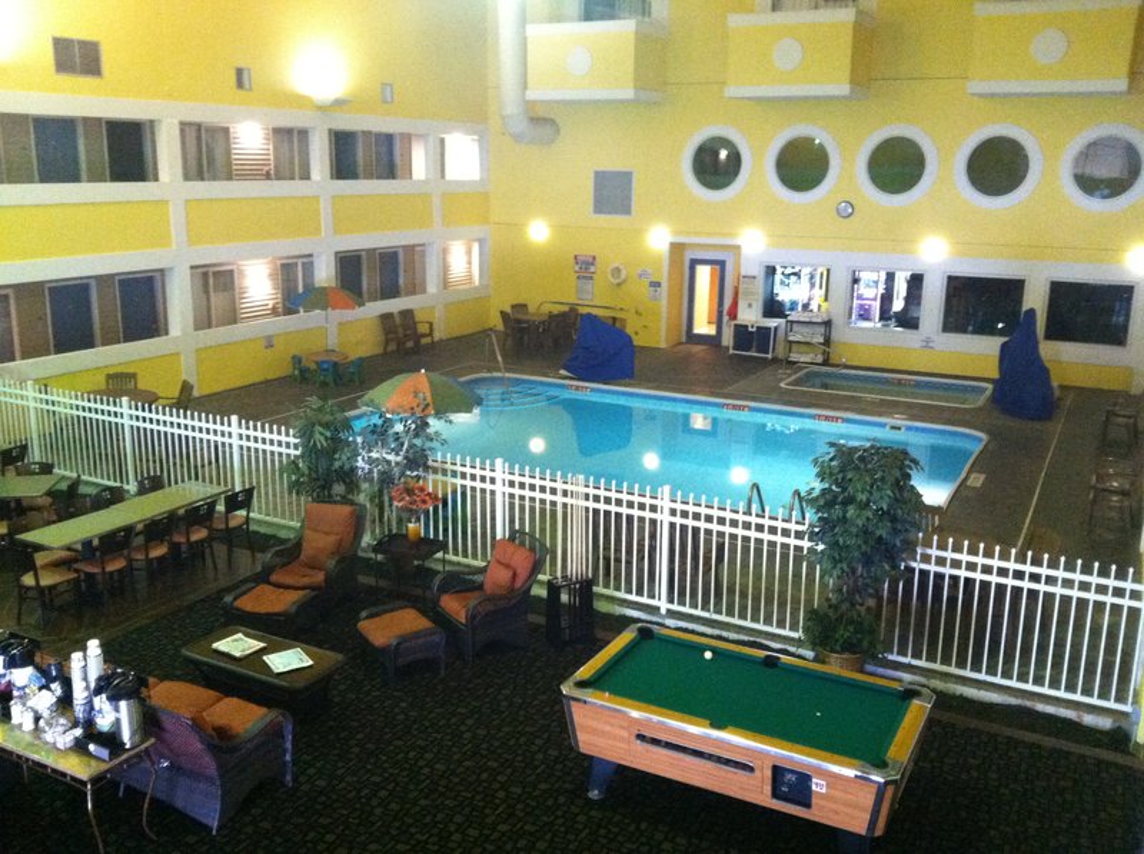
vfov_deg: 40.6
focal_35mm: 35
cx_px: 572
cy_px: 427
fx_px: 1155
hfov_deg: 52.7
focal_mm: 3.85
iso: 640
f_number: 2.8
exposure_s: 1/17
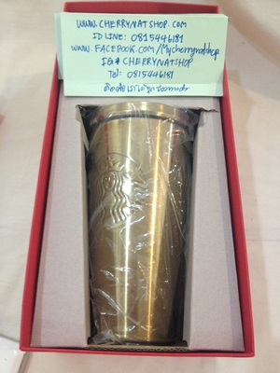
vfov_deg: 52.6
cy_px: 186
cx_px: 140
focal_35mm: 35
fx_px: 377
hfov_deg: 40.7
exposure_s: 1/20
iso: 200
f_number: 2.4
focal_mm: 4.28
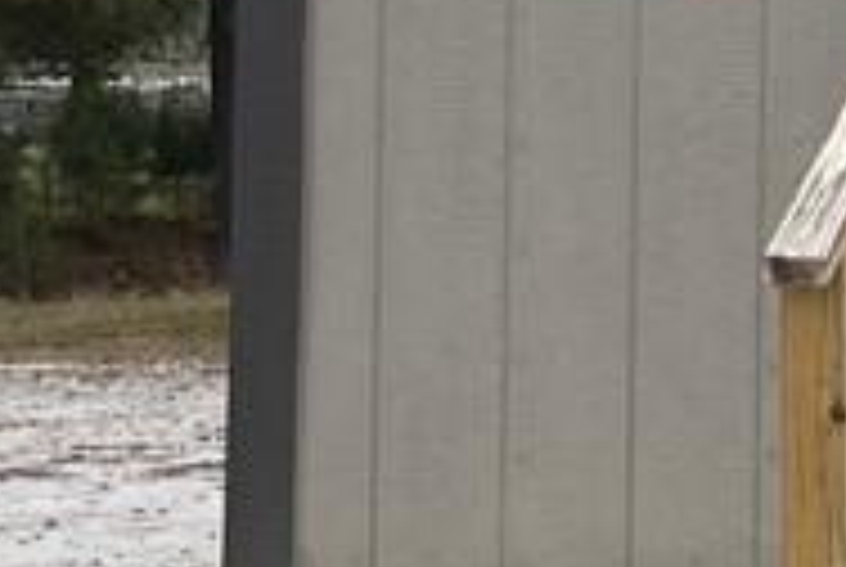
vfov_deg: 9.3
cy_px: 76
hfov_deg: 11.6
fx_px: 3460
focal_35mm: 147
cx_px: 1980
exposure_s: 1/412
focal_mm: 5.1
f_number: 1.6
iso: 50
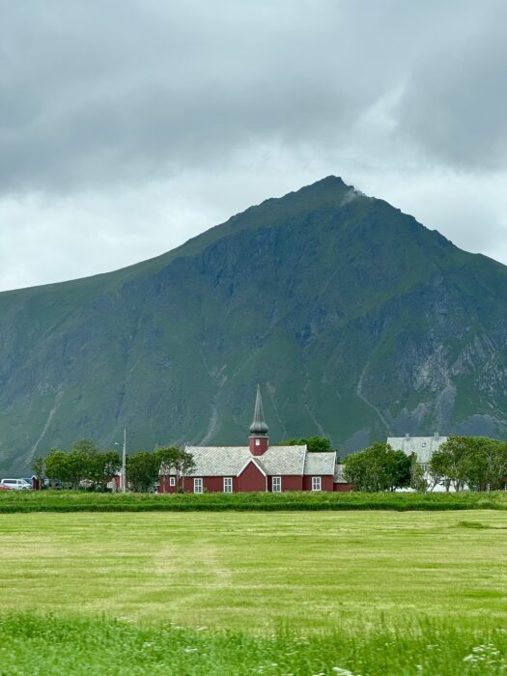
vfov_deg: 25.3
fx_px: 1504
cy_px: 338
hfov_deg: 19.1
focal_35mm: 77
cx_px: 254
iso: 25
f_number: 2.8
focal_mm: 9
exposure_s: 1/149
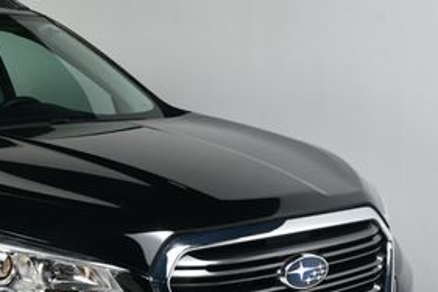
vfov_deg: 16.4
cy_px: 256
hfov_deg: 23.5
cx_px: -19
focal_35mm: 82
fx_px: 997
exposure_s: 1/160
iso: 100
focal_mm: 24
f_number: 11
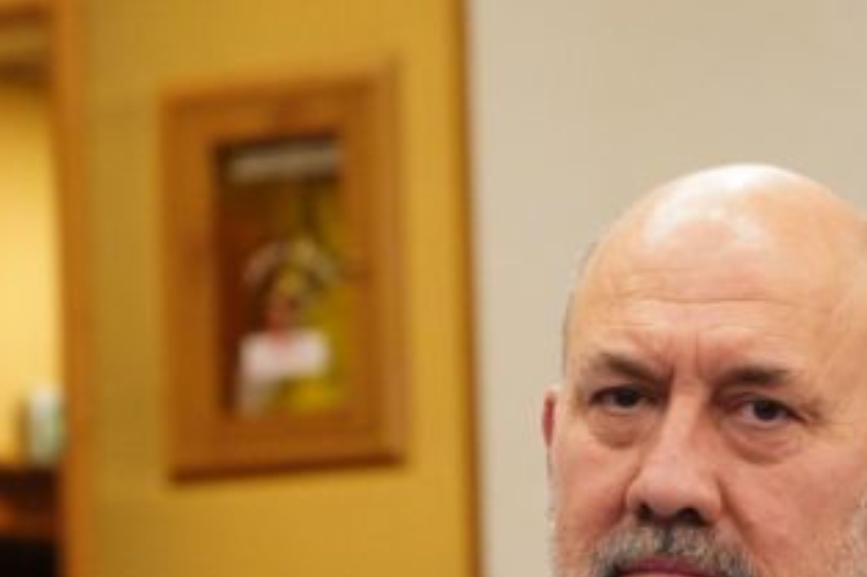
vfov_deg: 5.3
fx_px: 6186
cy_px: 640
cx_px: 765
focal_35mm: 257
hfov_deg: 8.0
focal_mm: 70
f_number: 4
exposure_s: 1/80
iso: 4000
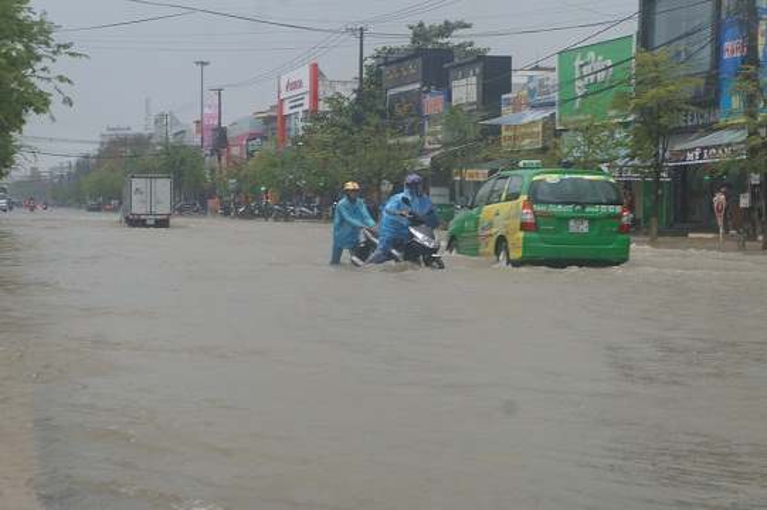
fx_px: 1757
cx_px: 384
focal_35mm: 82
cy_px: 255
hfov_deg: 24.6
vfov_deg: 16.5
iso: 250
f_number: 5.6
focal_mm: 55
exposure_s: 1/100
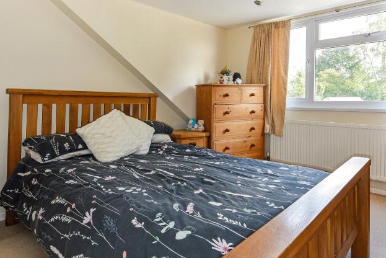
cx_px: 167
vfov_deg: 54.6
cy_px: 97
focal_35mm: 23
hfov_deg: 75.7
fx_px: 247
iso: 400
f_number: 8
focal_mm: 14
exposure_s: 1/25
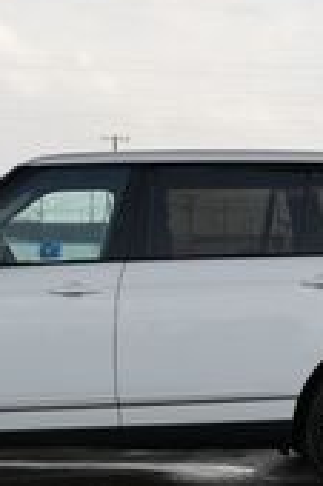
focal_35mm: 106
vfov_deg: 19.2
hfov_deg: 12.9
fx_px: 1429
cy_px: 337
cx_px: 86
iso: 500
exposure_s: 1/60
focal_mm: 30
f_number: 4
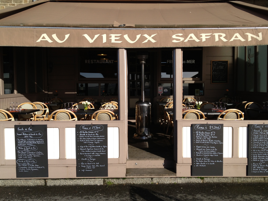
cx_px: 136
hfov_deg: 51.4
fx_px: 279
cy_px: 100
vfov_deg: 39.7
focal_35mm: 36
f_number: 2.4
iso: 50
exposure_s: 1/1577
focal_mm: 4.28
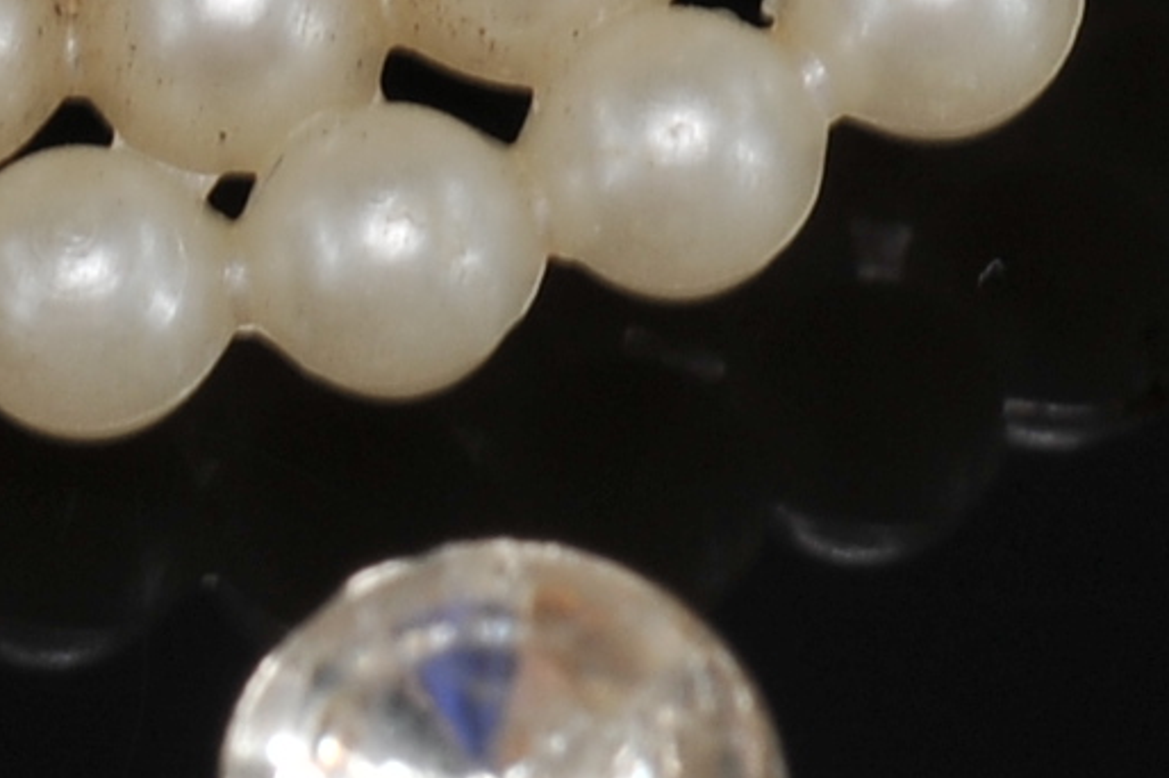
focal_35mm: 563
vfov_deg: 2.4
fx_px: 18269
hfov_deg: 3.6
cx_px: -914
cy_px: -1595
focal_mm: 60
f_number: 14
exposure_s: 1/200
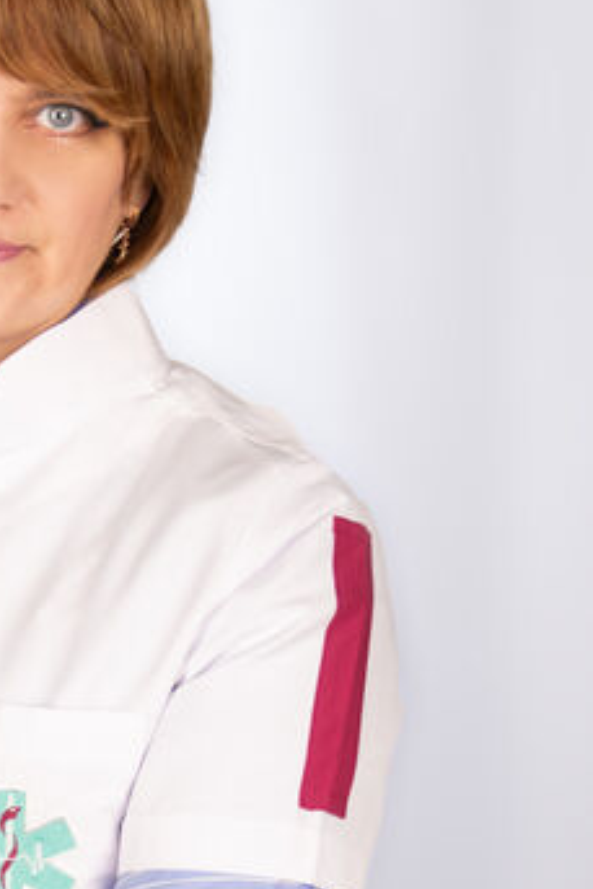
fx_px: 2592
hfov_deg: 12.8
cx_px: -52
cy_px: 689
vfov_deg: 19.3
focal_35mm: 105
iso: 160
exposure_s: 1/125
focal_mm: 32
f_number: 2.8
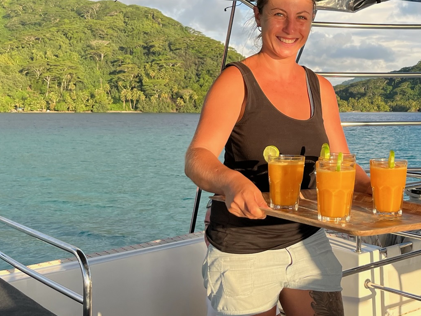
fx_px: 632
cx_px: 340
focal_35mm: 52
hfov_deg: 35.6
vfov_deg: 27.9
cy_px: 116
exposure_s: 1/1279
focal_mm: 5.1
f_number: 1.6
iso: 50
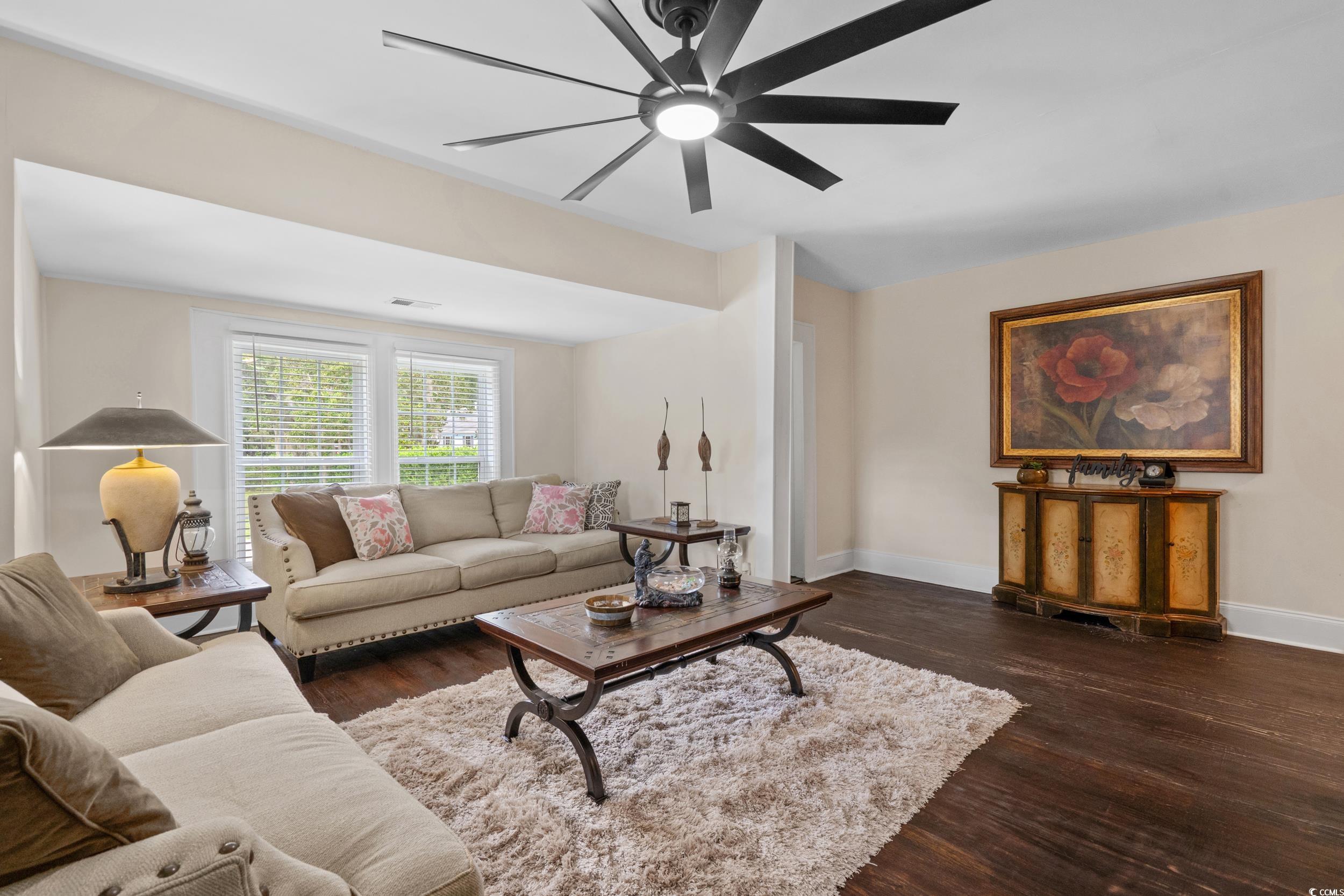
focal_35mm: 16
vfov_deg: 73.8
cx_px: 672
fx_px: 597
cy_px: 448
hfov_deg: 96.7
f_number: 8
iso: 1000
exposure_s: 1/15
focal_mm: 16
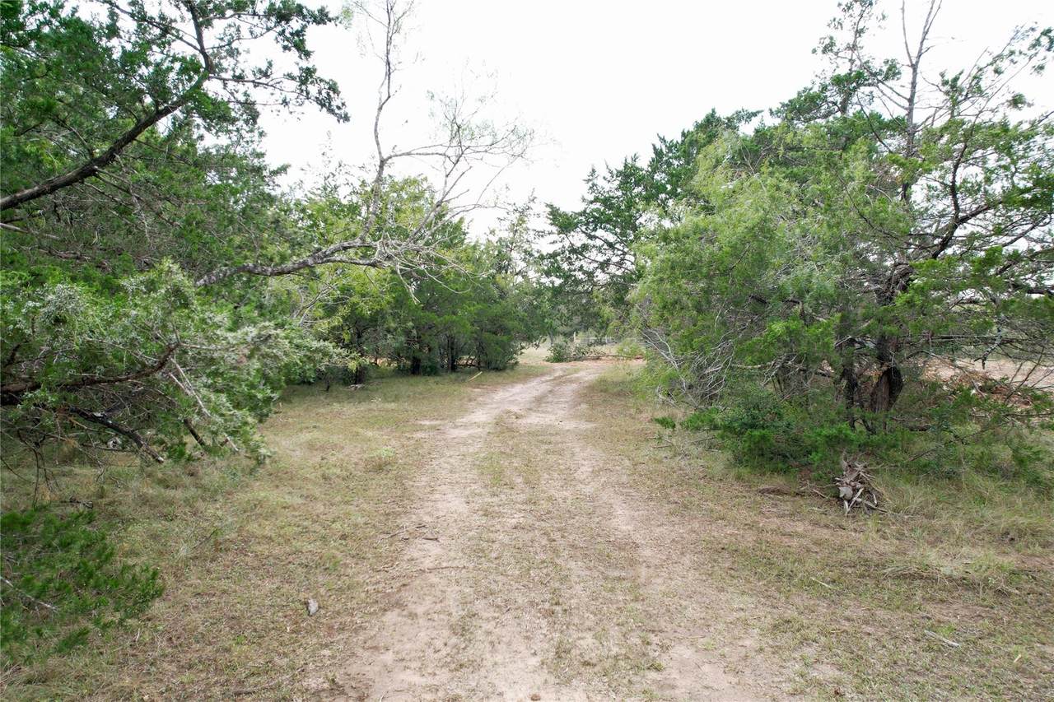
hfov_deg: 78.6
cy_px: 351
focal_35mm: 22
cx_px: 527
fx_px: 644
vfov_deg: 57.2
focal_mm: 8.38
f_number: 2.8
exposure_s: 1/500
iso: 200
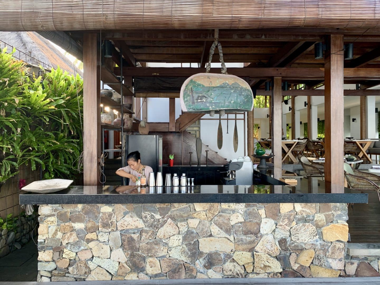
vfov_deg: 53.1
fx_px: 285
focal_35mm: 26
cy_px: 142
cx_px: 190
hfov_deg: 67.3
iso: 64
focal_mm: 4.25
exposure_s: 1/121
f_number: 1.8
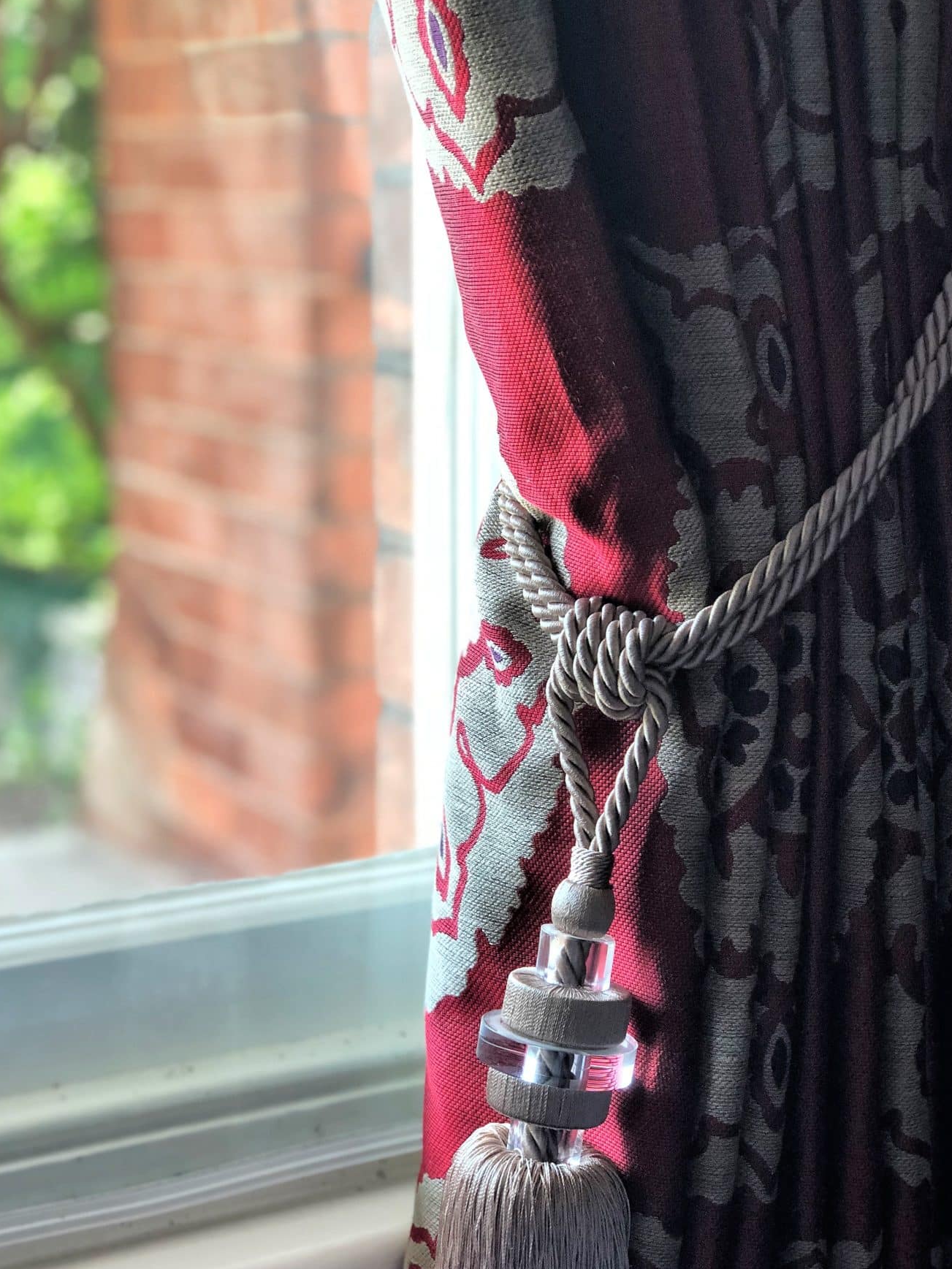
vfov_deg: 30.7
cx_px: 489
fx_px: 2310
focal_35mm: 63
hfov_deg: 23.3
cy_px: 697
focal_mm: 6.6
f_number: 2.8
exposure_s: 1/60
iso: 64
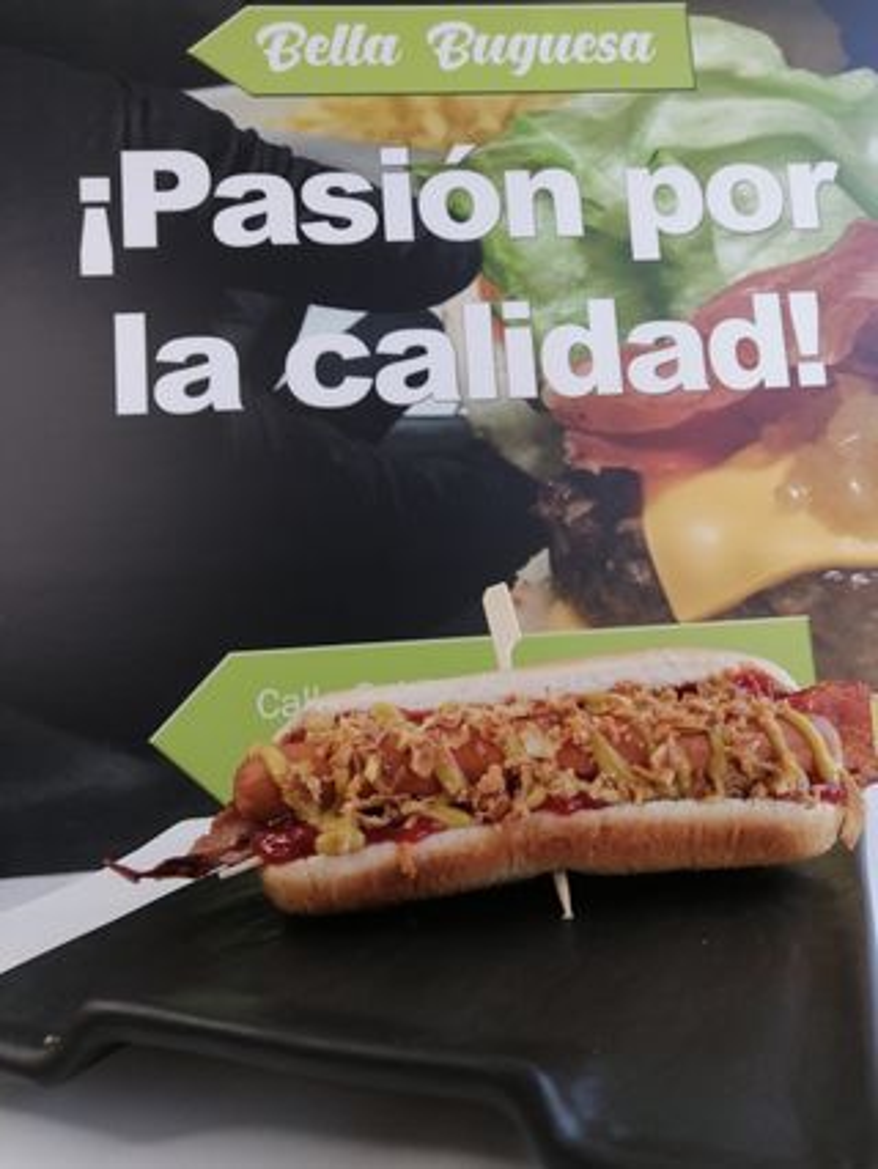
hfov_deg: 53.1
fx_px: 878
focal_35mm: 26
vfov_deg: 67.3
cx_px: 439
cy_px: 584
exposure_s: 1/120
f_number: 1.8
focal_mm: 3.95
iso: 64
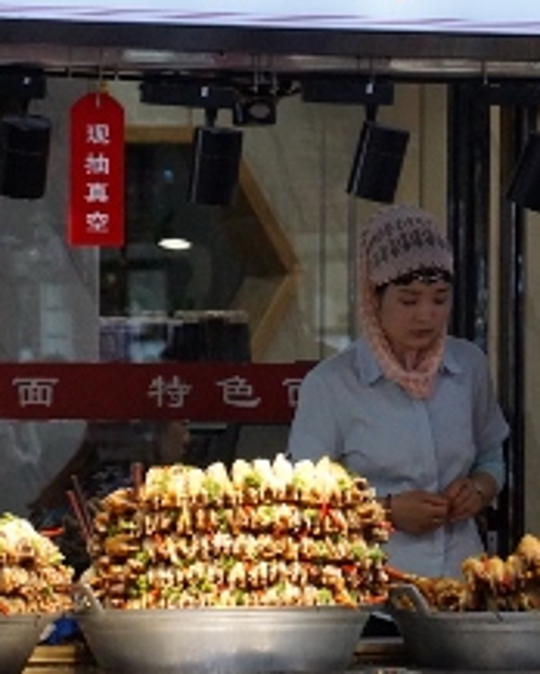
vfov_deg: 5.5
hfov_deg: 4.4
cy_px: 346
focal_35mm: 350
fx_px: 6980
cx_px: 326
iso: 3200
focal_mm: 135
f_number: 5.6
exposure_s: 1/1000
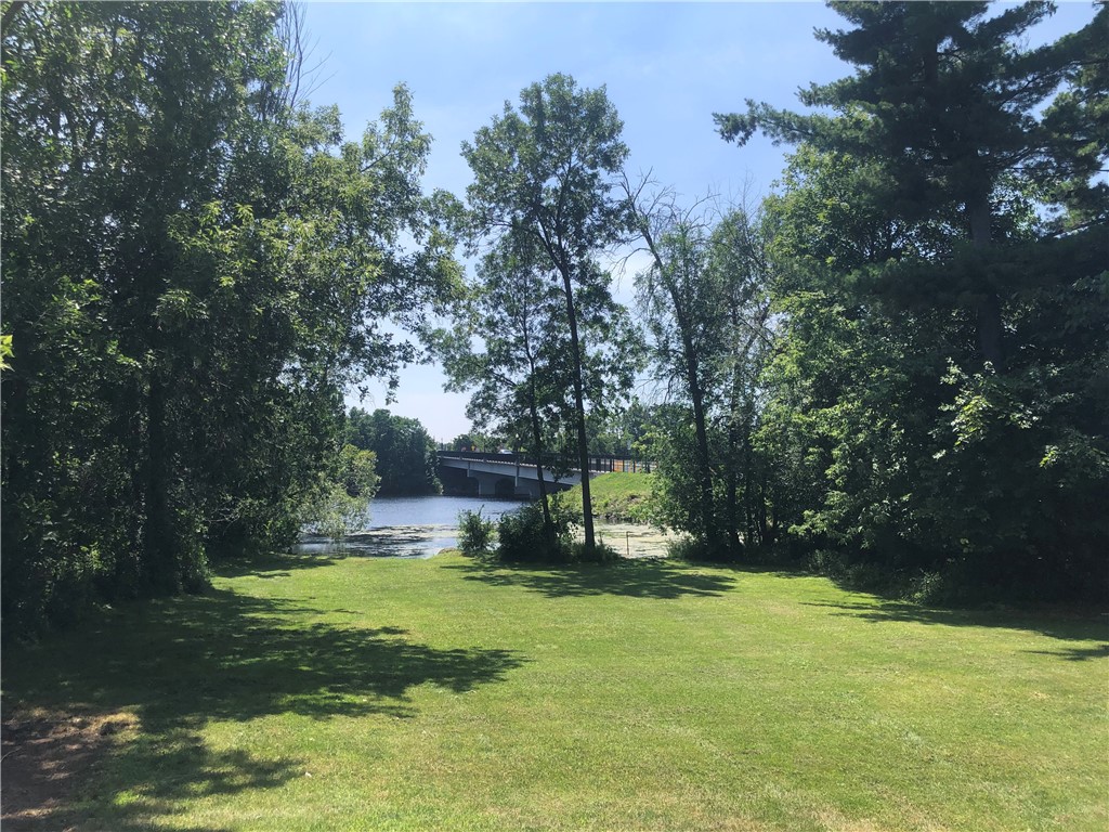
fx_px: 897
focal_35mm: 28
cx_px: 554
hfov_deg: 63.4
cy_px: 416
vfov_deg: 49.7
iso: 20
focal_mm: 3.99
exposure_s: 1/1429
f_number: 1.8
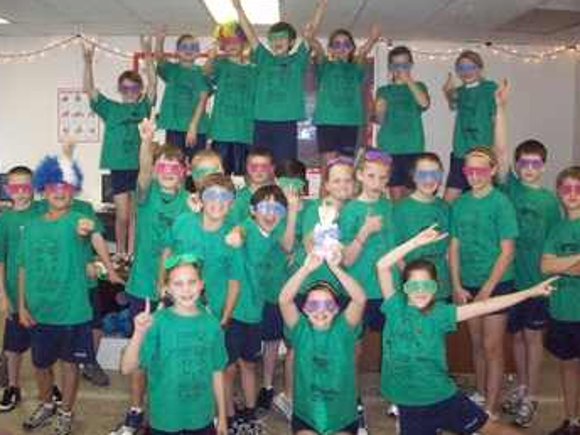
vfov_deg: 34.3
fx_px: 704
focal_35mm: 42
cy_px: 203
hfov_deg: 44.8
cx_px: 306
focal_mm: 6.2
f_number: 2.8
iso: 800
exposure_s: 1/128
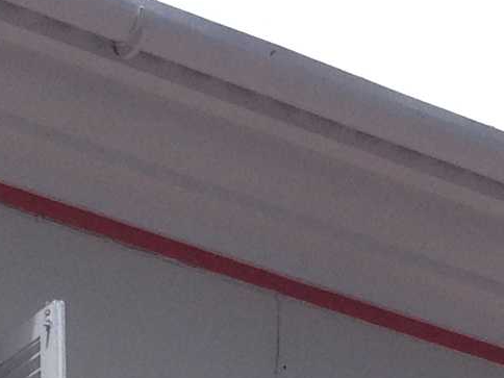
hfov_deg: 8.4
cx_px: 271
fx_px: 3436
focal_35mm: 236
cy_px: 1226
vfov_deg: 5.8
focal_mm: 4.28
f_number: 2.4
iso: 50
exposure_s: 1/717
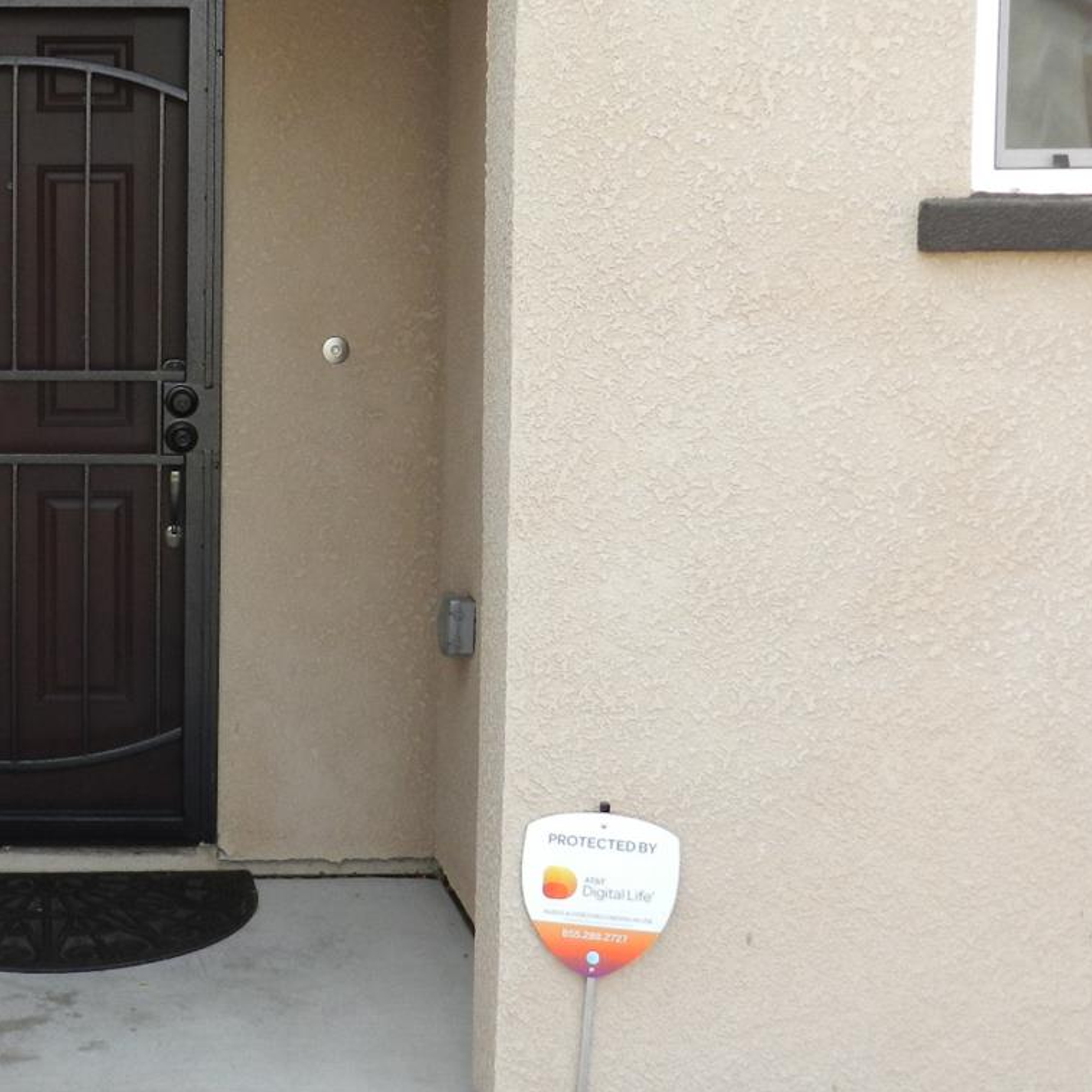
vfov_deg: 30.3
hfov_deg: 28.9
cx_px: 42
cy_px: 361
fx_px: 1999
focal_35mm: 56
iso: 160
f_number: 3.7
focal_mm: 5.6
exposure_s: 1/250
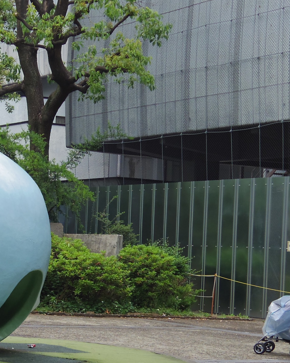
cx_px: 36
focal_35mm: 106
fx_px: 1137
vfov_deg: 18.0
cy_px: 273
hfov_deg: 14.4
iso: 125
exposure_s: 1/200
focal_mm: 8.5
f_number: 2.8
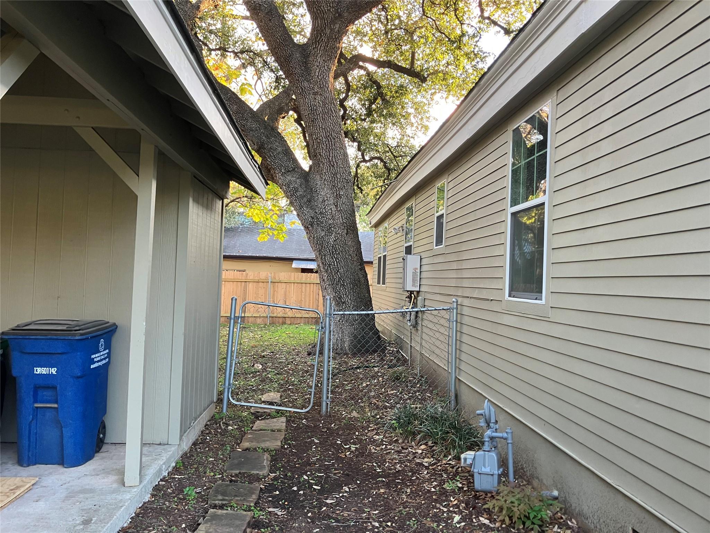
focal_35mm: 28
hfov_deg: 63.4
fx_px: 574
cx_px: 355
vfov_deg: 49.7
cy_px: 266
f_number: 1.8
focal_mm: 3.99
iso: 80
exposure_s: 1/92
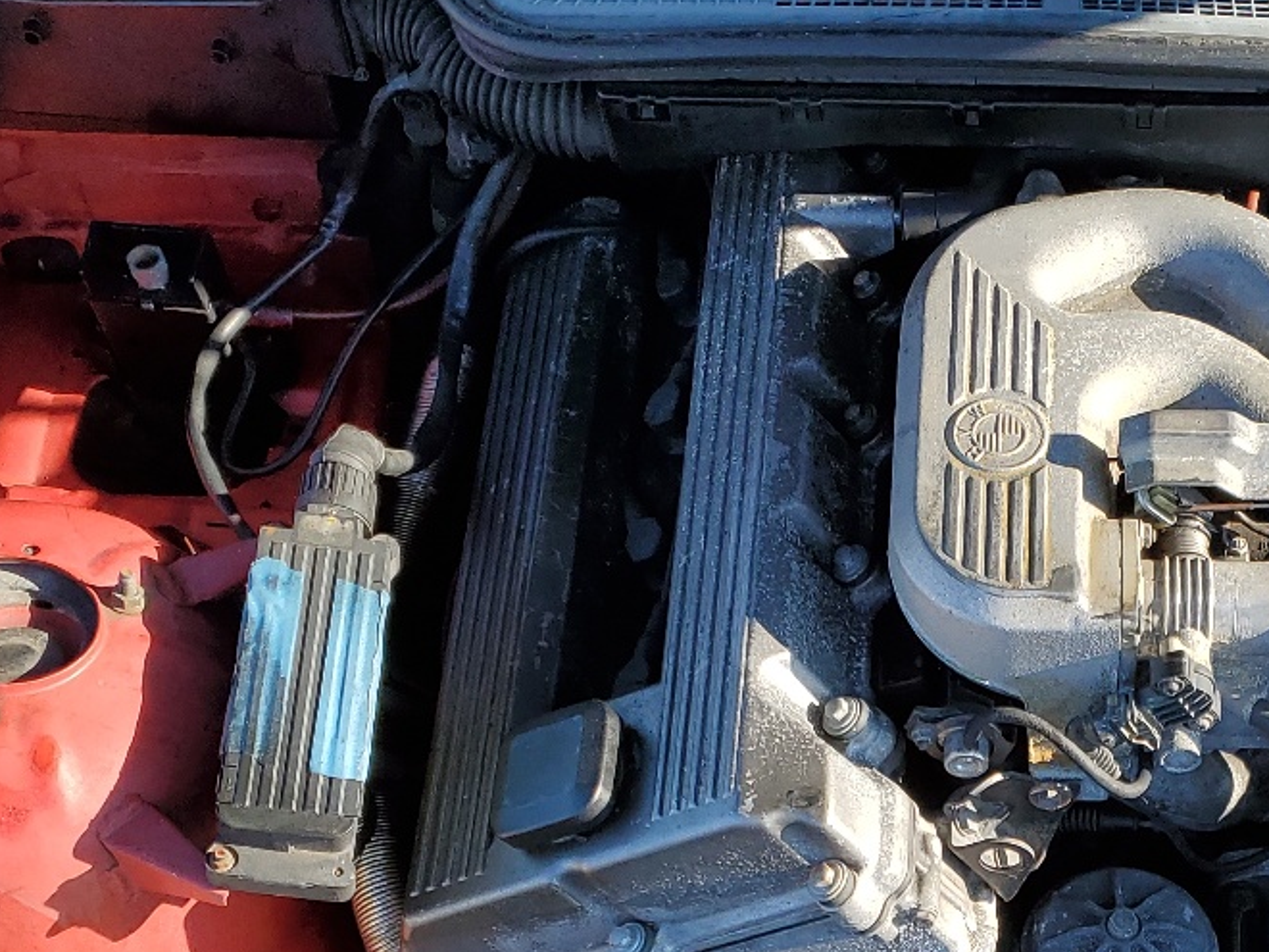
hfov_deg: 29.8
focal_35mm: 63
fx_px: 2310
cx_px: 1067
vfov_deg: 22.0
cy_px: 1056
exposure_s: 1/909
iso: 50
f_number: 1.5
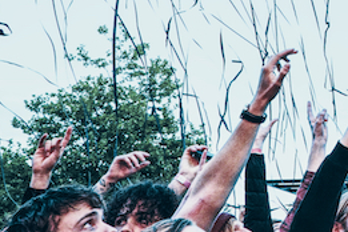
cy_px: -19
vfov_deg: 19.0
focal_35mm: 69
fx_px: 667
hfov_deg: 25.6
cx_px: 439
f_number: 5
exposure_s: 1/250
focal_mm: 16
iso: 2500
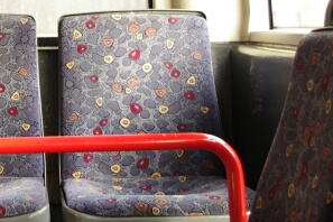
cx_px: -70
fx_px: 869
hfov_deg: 20.3
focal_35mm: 94
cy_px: -48
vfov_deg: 14.1
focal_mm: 21.25
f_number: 4
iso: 500
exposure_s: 1/60
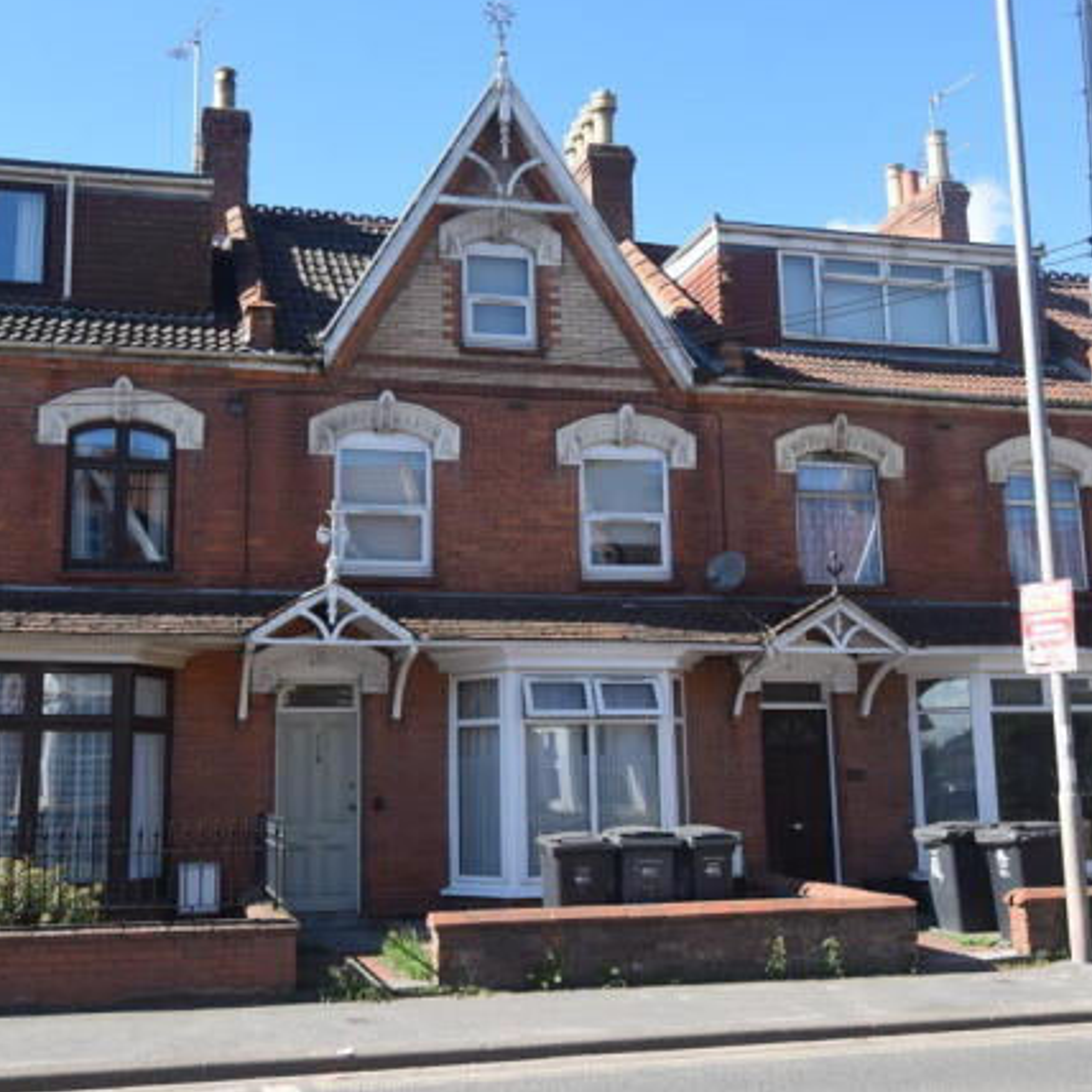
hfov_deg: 42.7
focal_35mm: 39
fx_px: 1392
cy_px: 537
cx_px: 458
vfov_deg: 42.8
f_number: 8
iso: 320
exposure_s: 1/250
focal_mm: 20
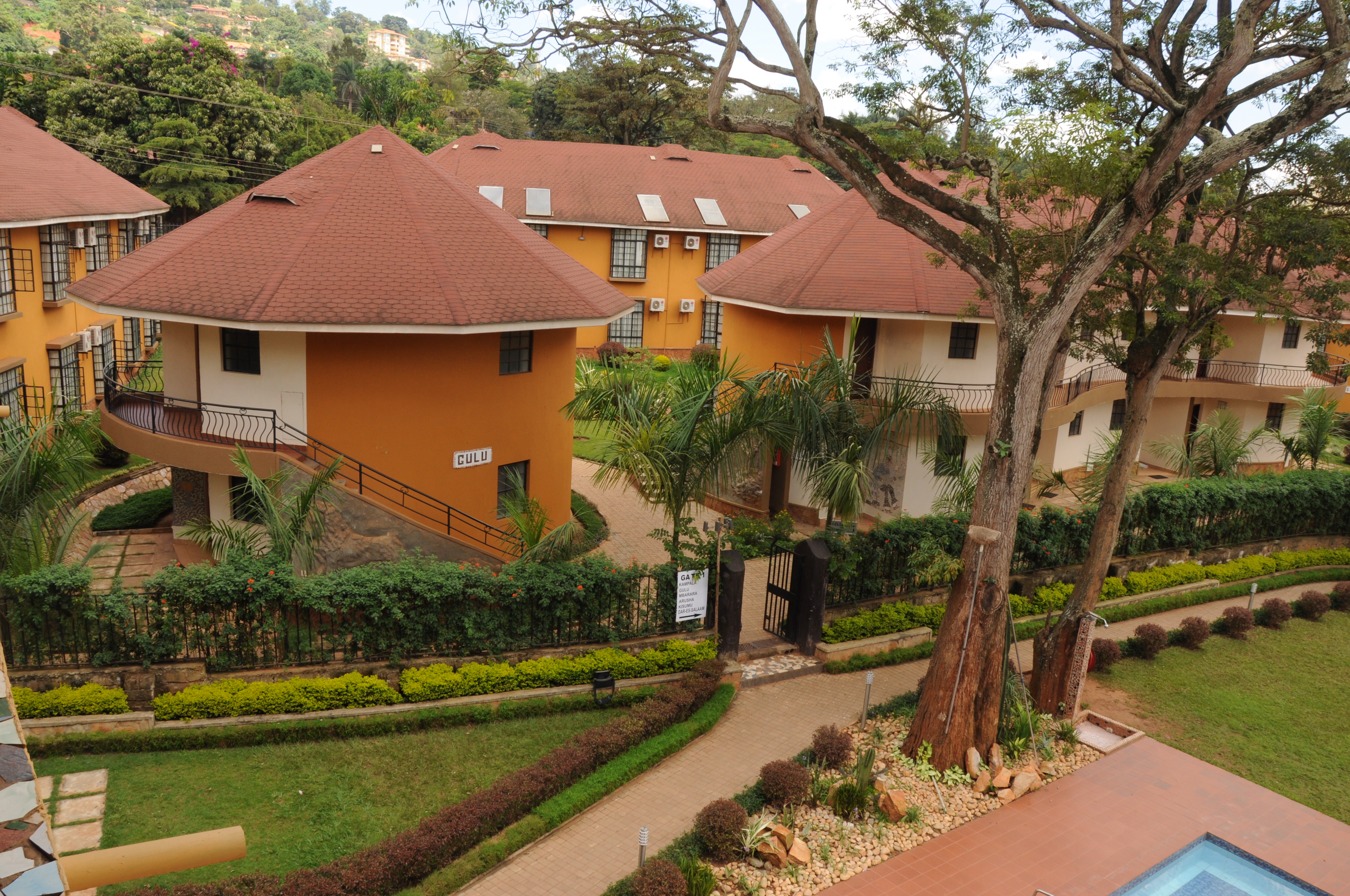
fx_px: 1011
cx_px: 675
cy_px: 448
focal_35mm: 27
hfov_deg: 67.4
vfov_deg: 47.8
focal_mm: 18
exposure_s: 1/80
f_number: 14
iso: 320
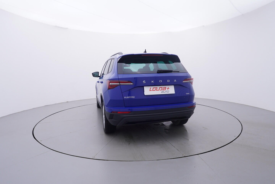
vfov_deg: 56.2
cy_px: 92
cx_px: 138
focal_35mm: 22
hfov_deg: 77.3
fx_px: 172
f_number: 5
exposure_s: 1/80
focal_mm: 15
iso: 200
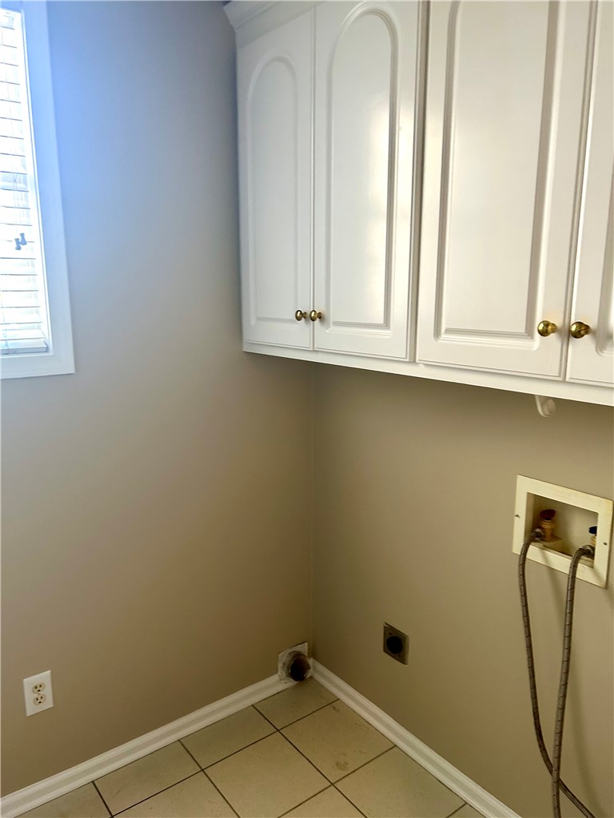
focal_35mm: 26
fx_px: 615
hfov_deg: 53.1
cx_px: 307
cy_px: 409
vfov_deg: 67.3
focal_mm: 5.7
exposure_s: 1/60
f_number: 1.5
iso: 160
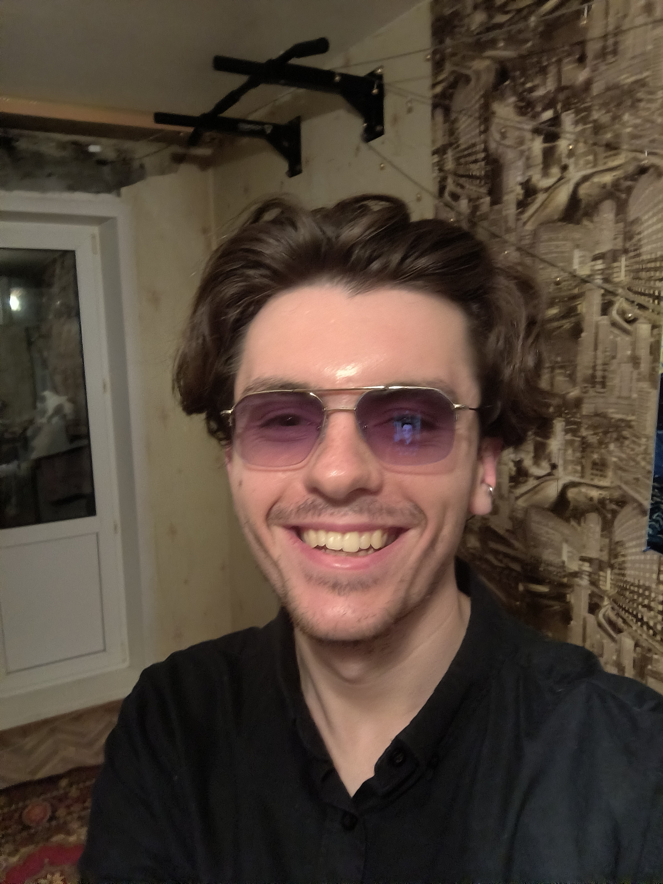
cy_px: 442
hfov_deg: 53.1
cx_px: 332
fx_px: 664
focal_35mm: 26
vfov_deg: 67.3
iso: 361
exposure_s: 1/20
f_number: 2.24
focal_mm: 3.14
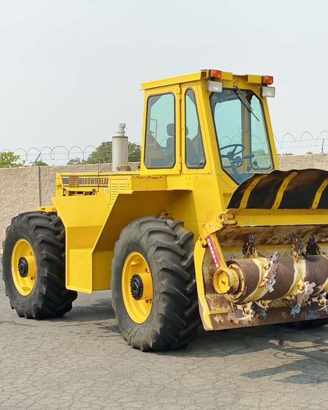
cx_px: 238
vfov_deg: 27.9
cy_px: 205
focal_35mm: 68
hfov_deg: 22.3
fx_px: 825
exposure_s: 1/1597
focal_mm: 6
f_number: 2
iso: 20
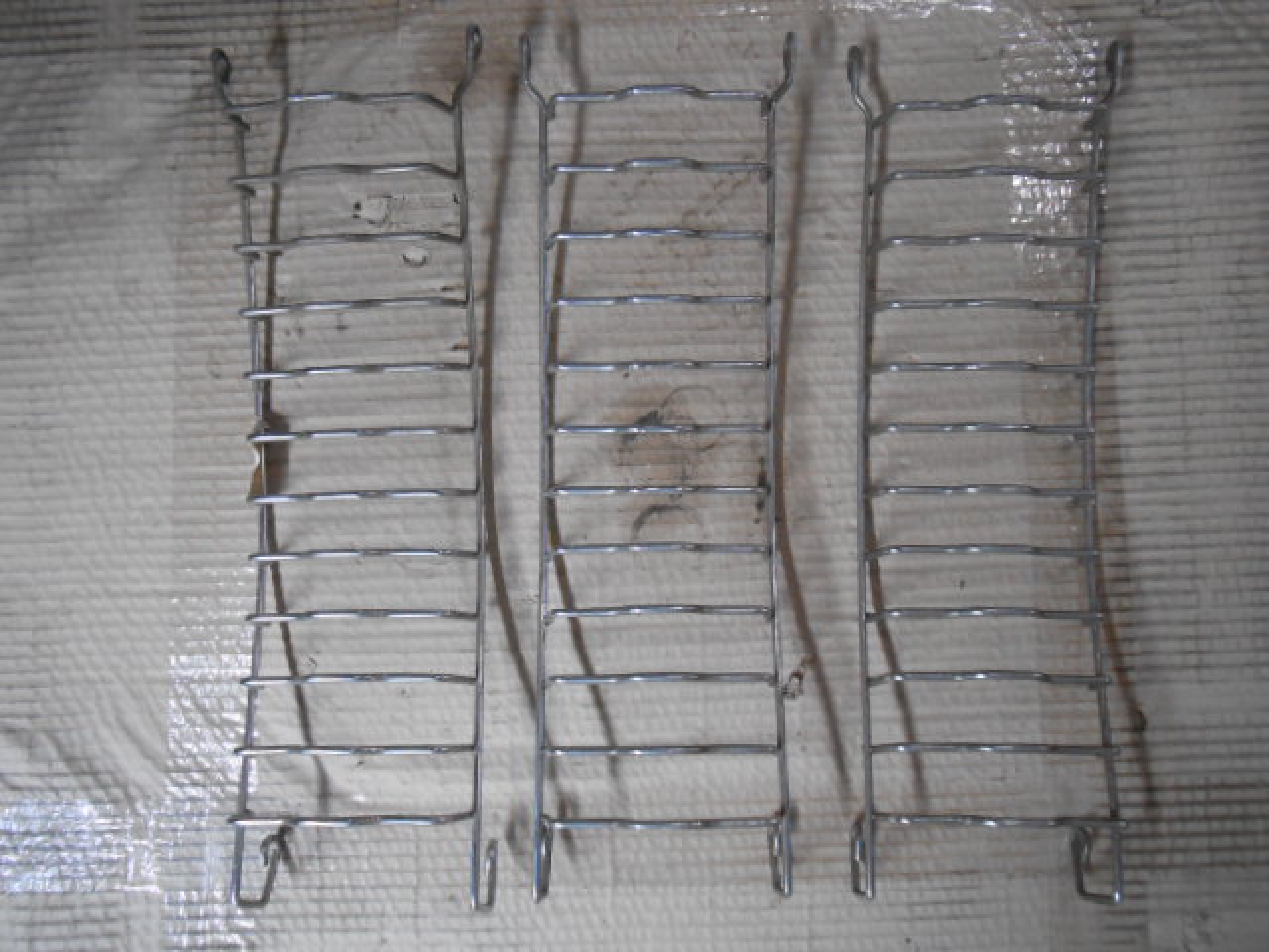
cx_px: 634
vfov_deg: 53.1
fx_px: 953
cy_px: 476
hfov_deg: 67.3
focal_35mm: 26
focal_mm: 4.6
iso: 320
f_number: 3.5
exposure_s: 1/30
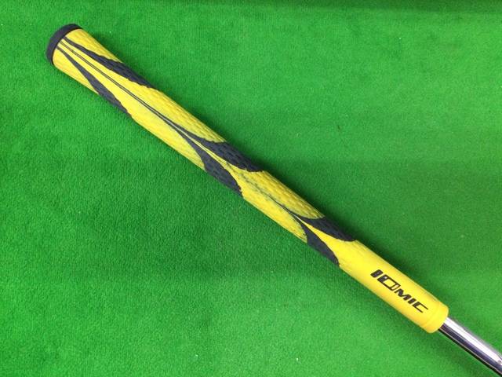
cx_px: 251
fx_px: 450
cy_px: 188
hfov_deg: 58.4
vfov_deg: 45.4
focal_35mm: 31
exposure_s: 1/30
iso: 160
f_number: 2.4
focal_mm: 3.3
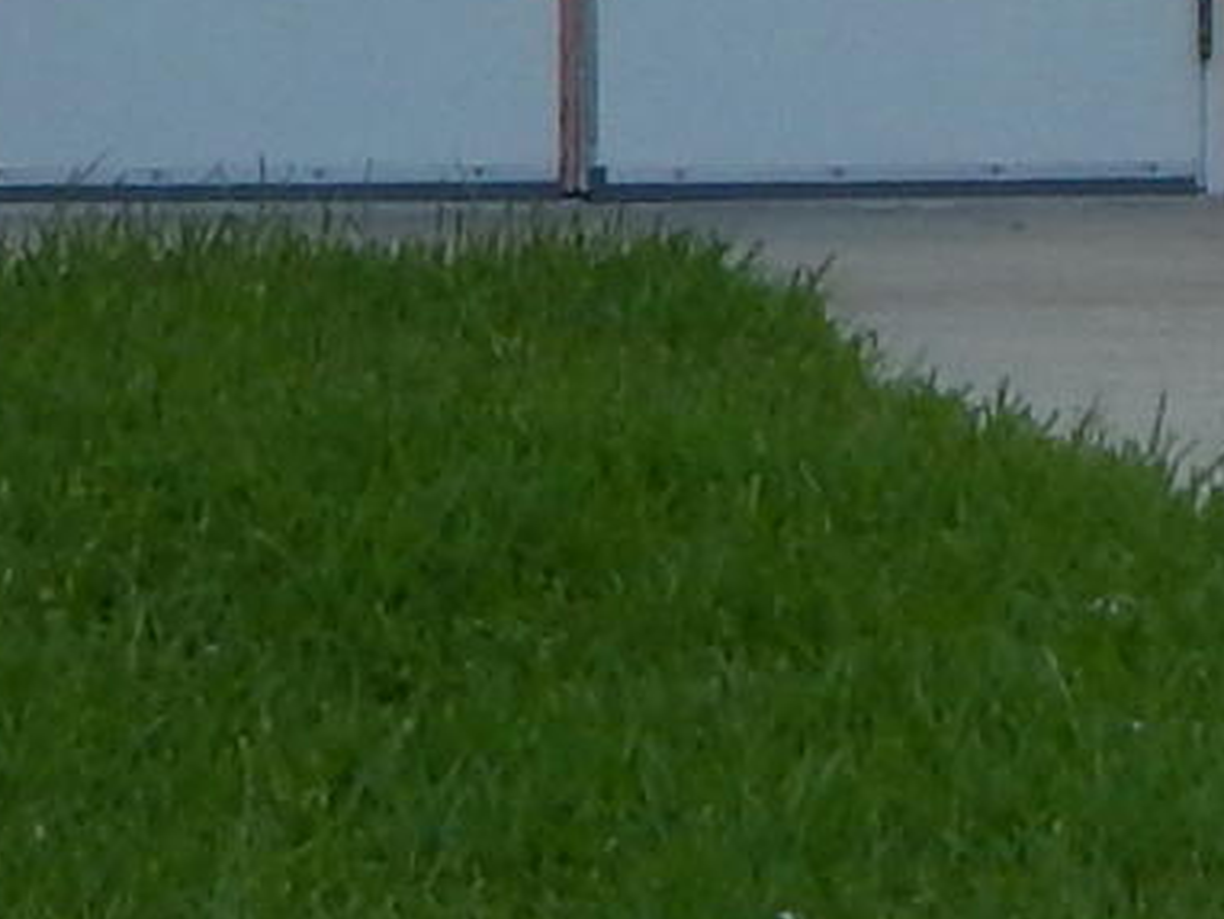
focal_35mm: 480
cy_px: -2243
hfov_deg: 4.1
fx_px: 16978
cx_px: 916
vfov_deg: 3.0
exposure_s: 1/800
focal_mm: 10.9
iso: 125
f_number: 4
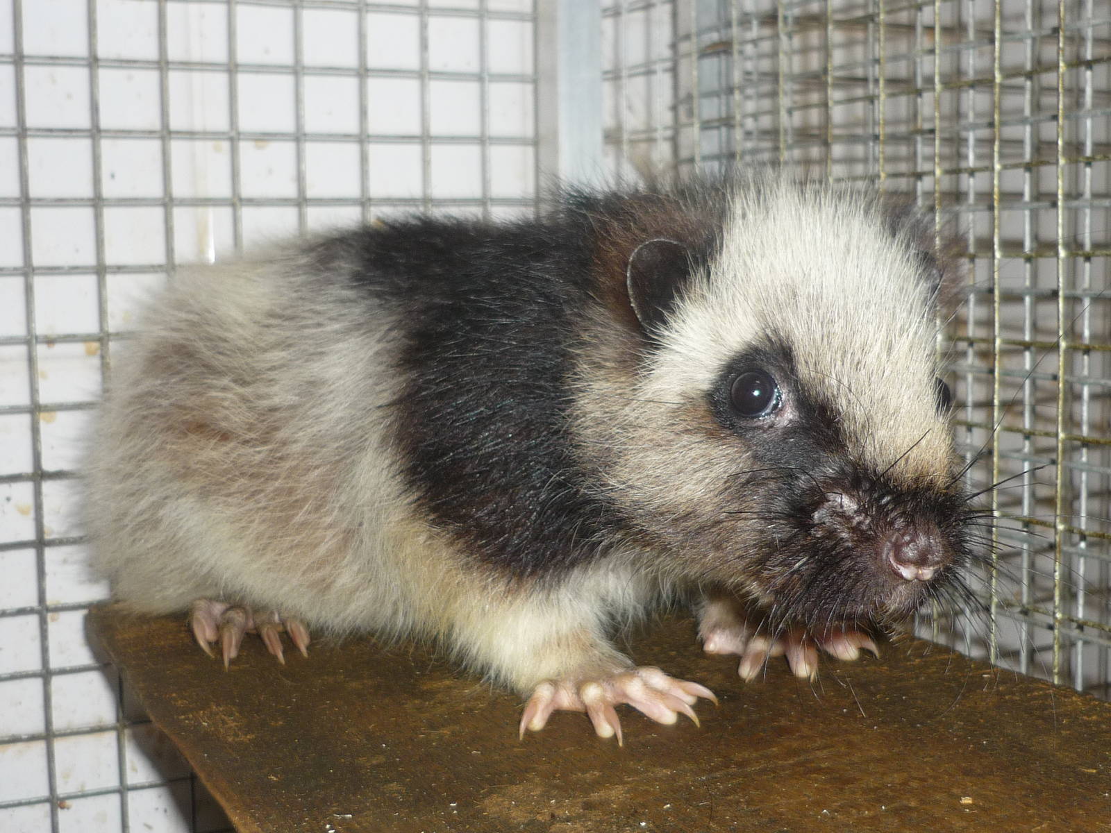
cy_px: 416
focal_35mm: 46
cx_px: 556
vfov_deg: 31.5
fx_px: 1476
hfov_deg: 41.2
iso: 100
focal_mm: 6
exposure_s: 1/30
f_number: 2.9
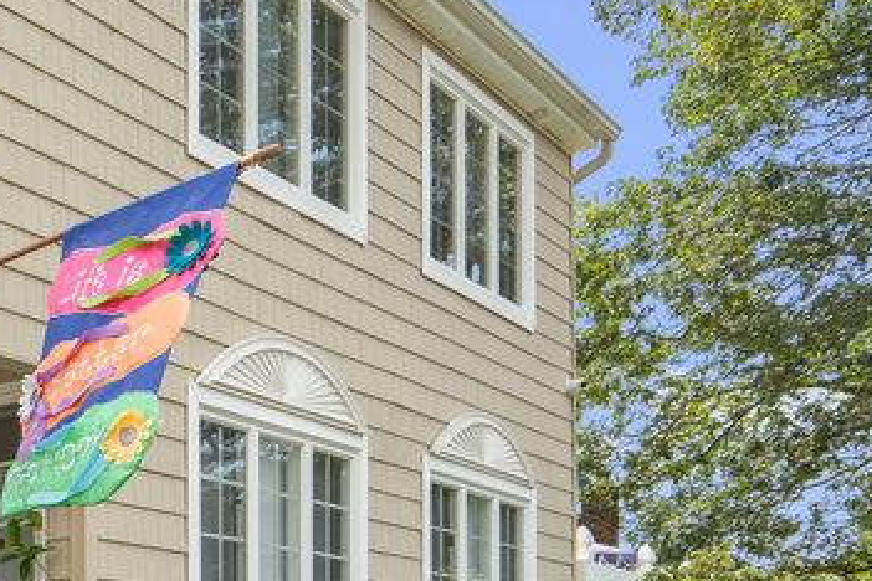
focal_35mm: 57
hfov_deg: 28.1
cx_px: -301
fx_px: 1381
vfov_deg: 21.3
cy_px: 773
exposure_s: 1/320
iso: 200
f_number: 5.6
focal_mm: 20
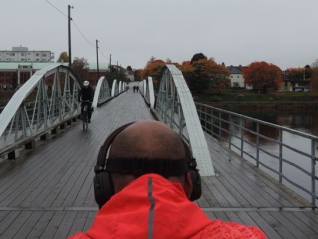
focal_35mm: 53
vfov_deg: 27.3
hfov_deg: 36.1
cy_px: 73
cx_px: 132
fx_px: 487
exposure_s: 1/320
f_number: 2.8
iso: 80
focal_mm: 5.1
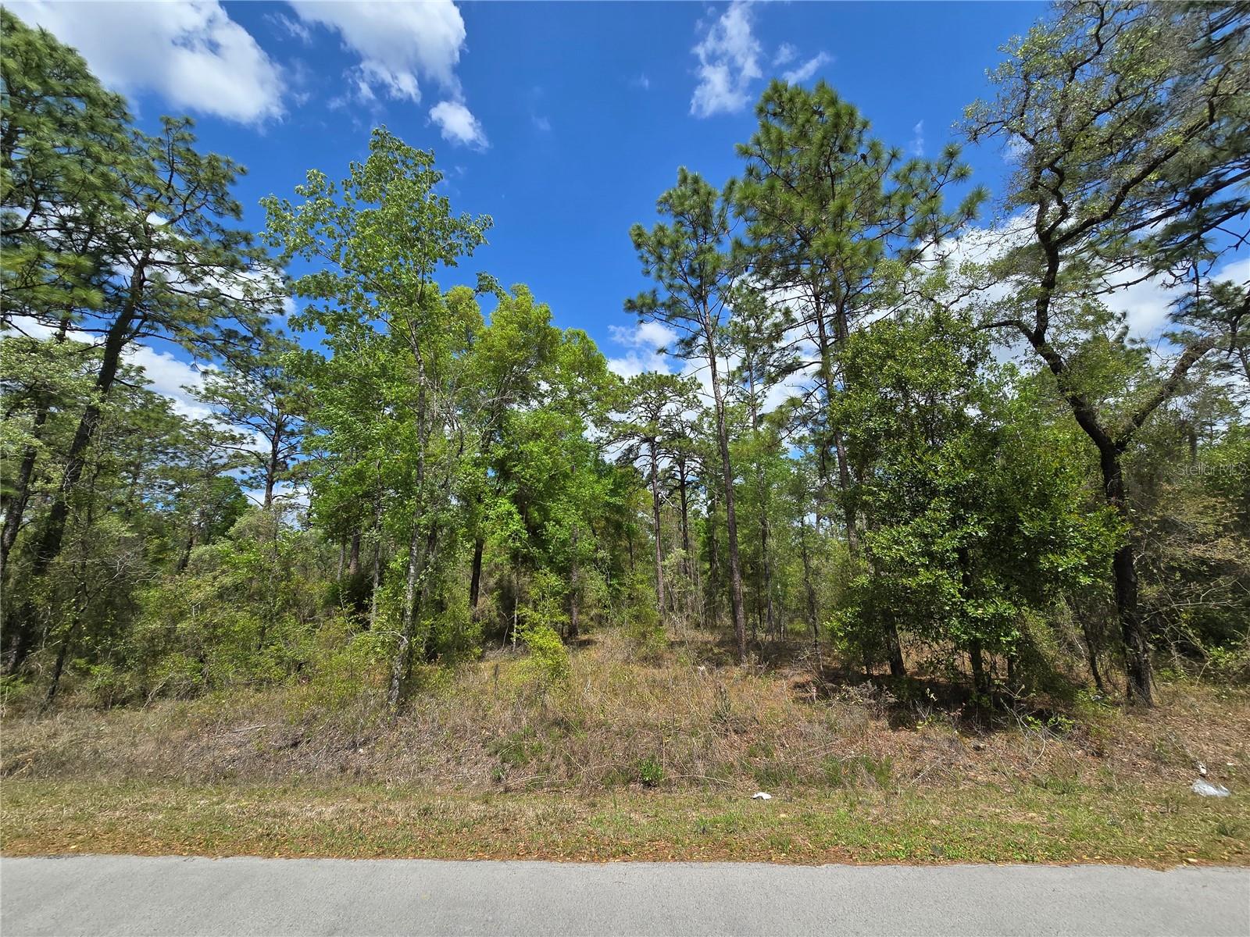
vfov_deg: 89.9
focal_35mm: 13
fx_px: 469
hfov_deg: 106.2
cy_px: 468
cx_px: 625
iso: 50
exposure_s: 1/2417
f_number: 2.2
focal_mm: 2.2
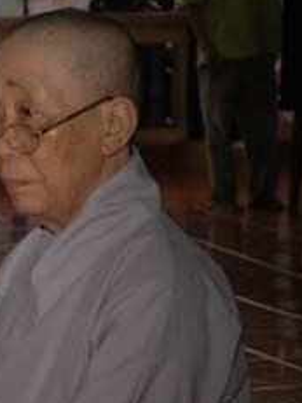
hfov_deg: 7.2
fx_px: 2329
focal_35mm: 200
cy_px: 181
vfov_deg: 9.9
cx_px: -236
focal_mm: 50
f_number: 4.5
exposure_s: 1/60
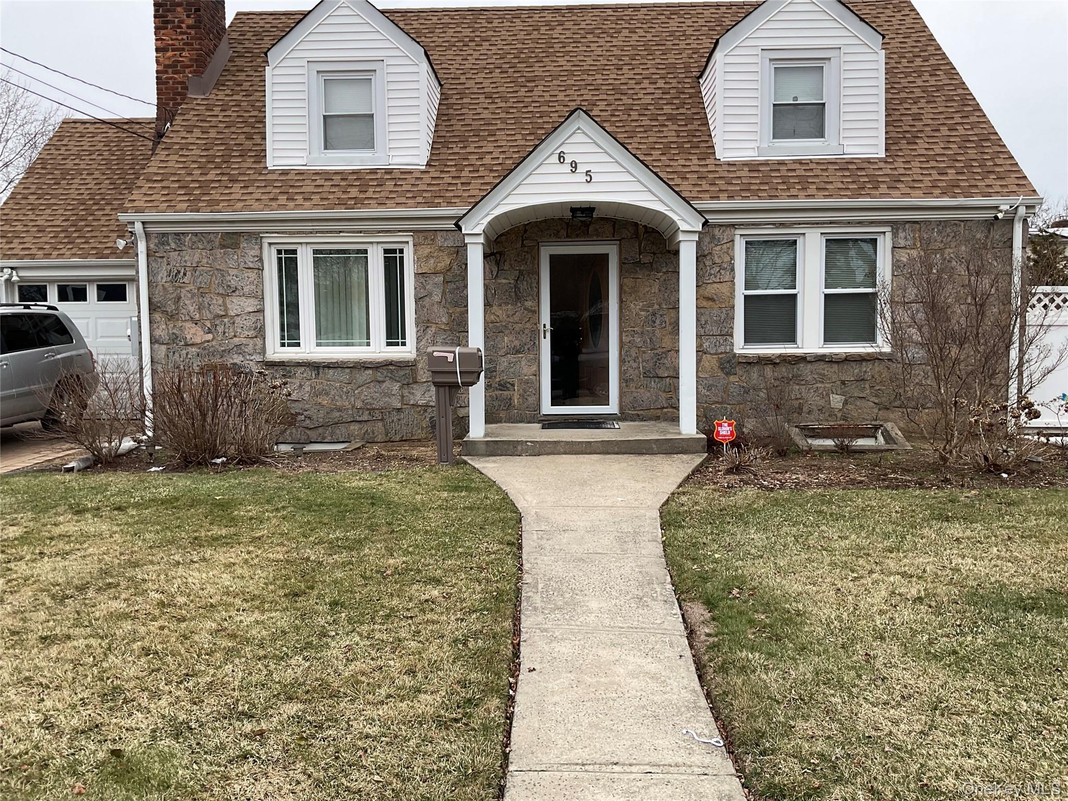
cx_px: 534
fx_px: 895
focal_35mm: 29
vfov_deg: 48.2
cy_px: 400
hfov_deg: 61.7
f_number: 1.8
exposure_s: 1/446
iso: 16
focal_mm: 3
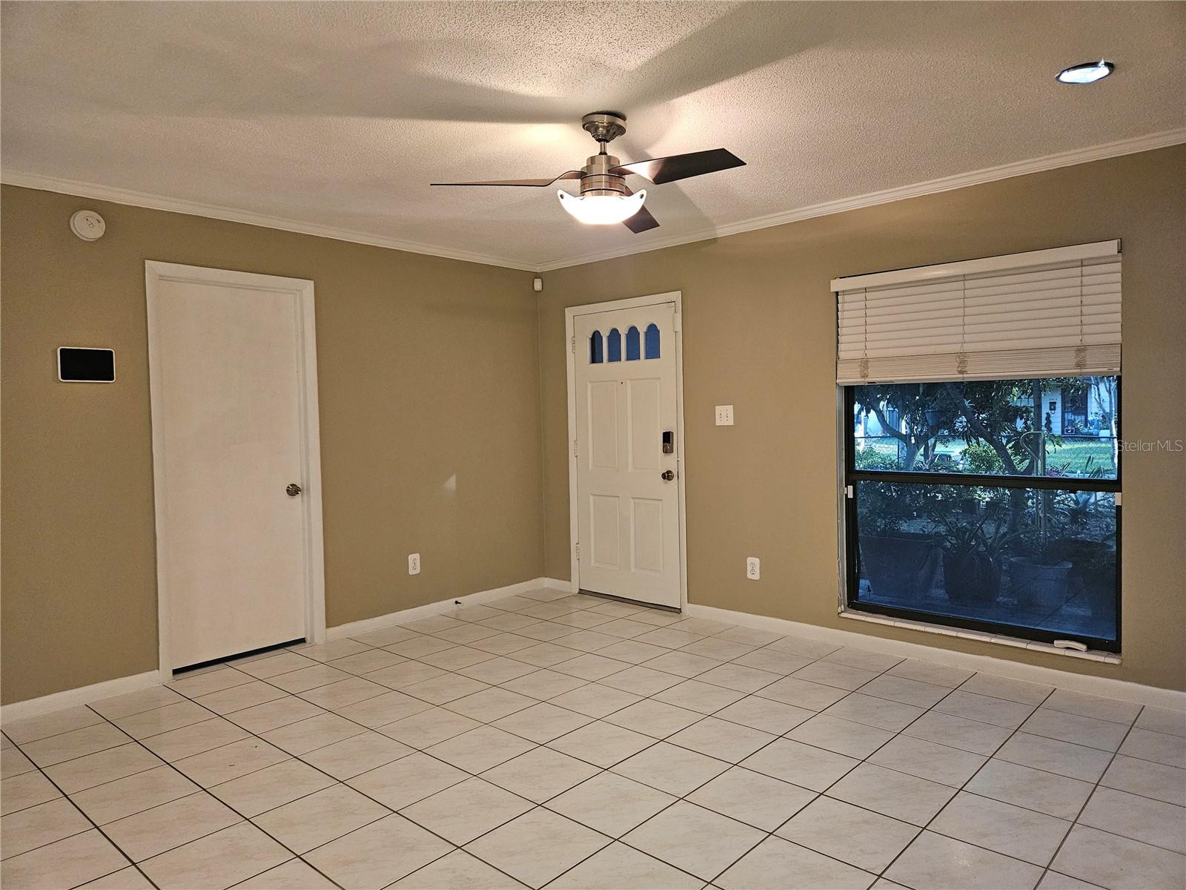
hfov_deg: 73.9
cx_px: 593
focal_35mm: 23
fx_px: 788
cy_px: 445
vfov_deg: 58.9
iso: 640
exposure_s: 1/120
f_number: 1.8
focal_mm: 5.4
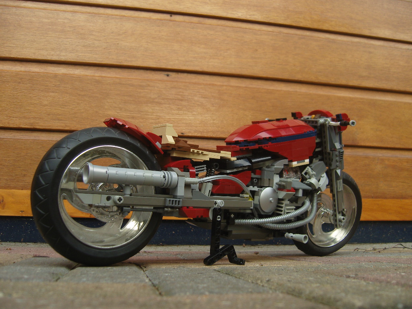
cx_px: 206
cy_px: 154
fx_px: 405
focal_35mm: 34
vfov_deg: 41.8
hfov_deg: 54.0
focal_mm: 7.3
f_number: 2.8
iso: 100
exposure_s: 1/100
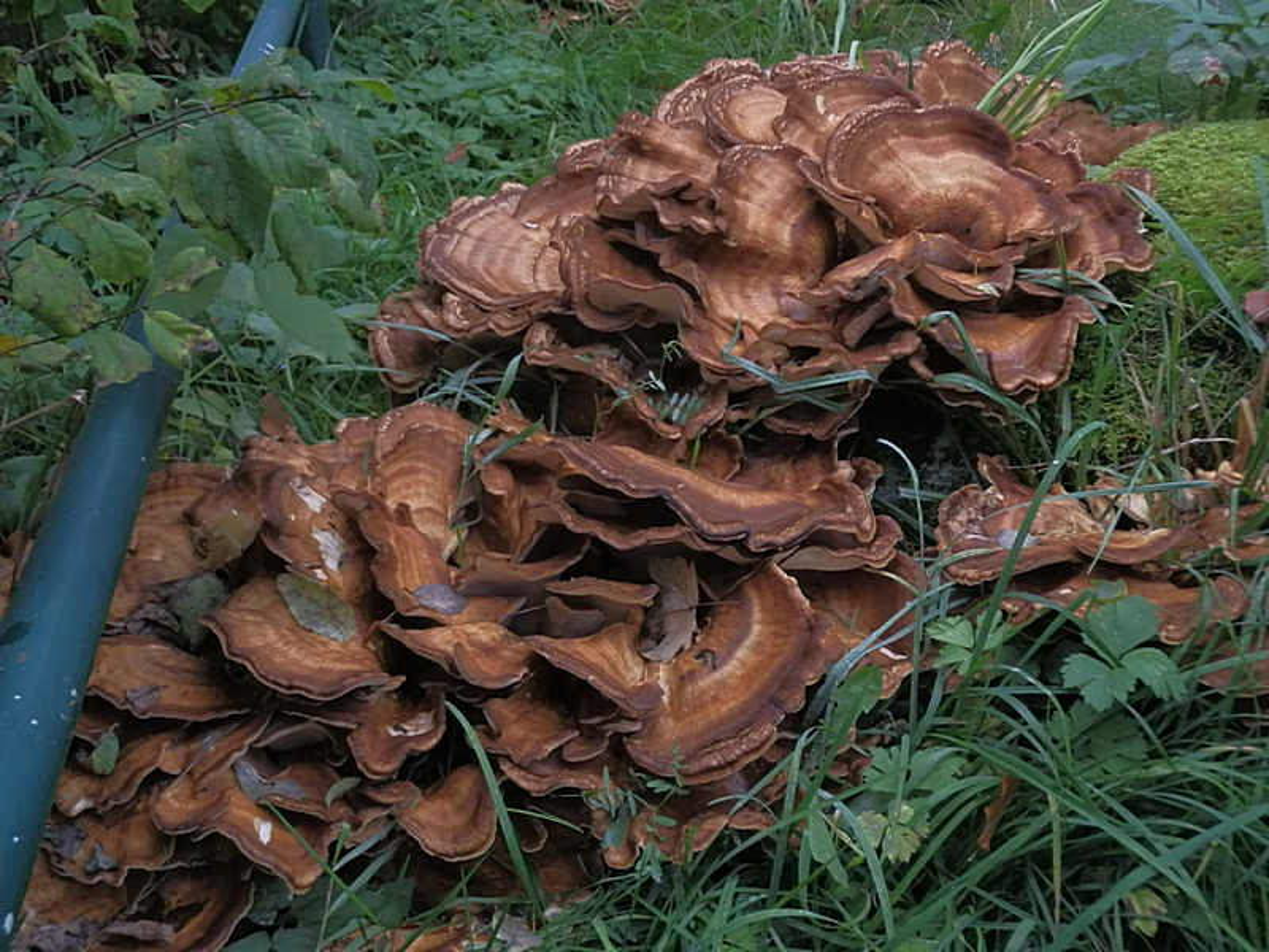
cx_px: 634
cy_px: 476
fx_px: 1356
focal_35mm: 37
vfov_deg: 38.7
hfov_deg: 50.1
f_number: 3.9
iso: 400
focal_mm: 6.7
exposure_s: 1/320
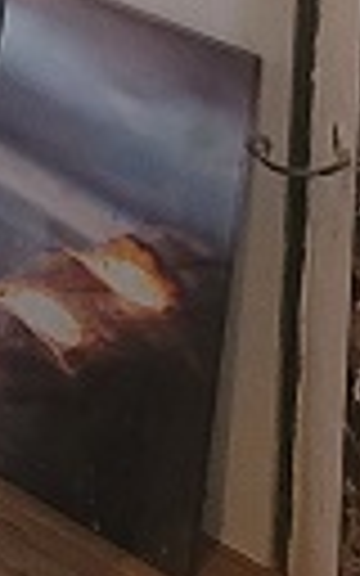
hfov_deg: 6.8
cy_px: -693
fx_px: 2700
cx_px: -752
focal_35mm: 172
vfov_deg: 10.8
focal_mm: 5.4
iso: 500
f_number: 1.8
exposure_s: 1/50
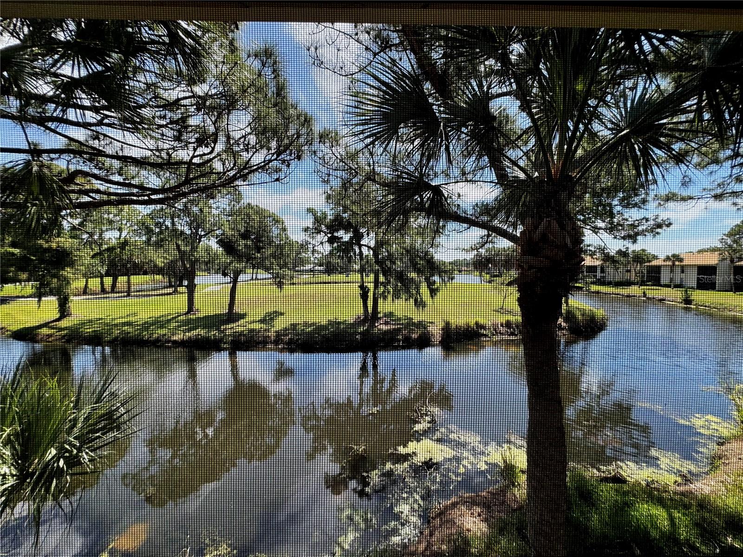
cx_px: 372
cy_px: 278
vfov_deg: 85.7
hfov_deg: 102.1
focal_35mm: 14
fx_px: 300
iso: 40
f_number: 2.2
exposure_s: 1/565
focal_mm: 2.22
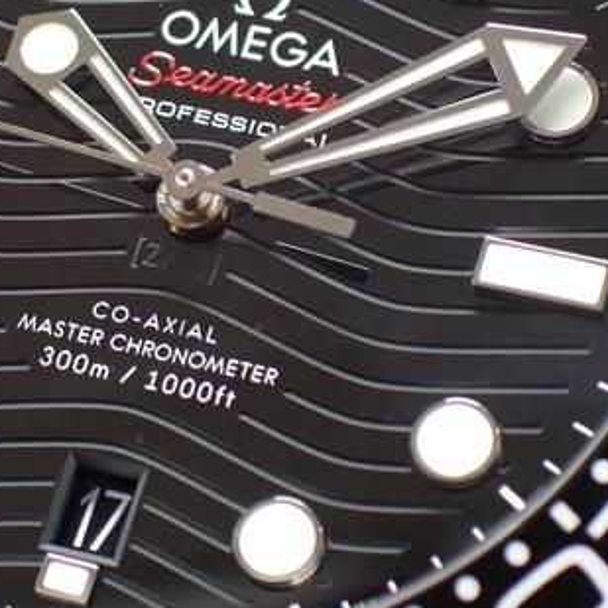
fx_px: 3418
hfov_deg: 10.2
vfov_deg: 10.2
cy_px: 207
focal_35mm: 172
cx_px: 222
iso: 250
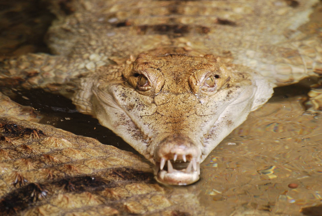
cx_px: 161
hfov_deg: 4.6
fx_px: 4030
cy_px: 108
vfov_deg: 3.1
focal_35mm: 450
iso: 400
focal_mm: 300
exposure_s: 1/80
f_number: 5.6
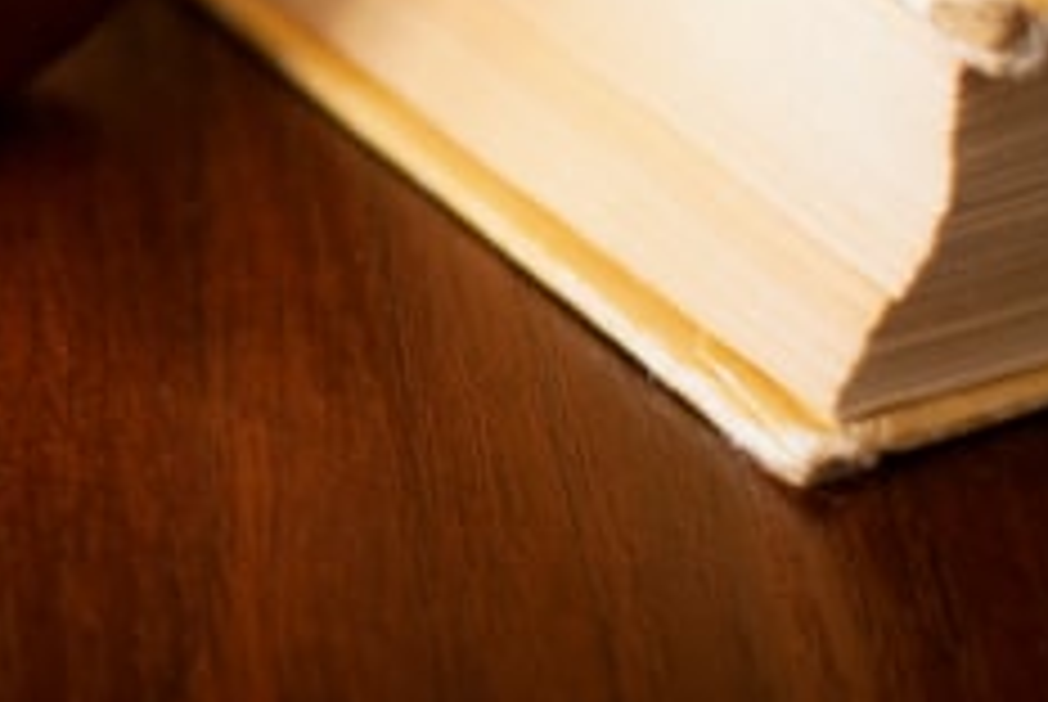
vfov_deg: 5.3
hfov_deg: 7.8
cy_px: -464
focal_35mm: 258
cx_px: -724
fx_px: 7520
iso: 100
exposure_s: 1/30
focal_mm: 50
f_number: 2.8
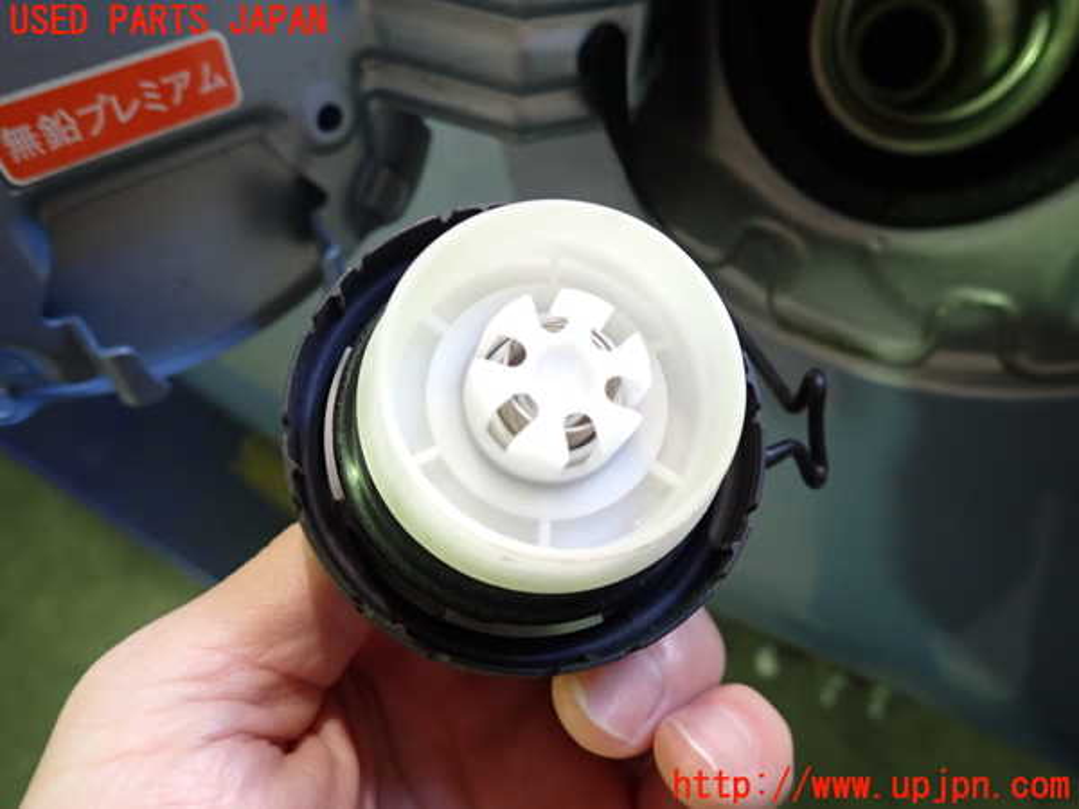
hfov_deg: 69.4
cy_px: 404
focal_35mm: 25
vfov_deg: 54.9
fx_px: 779
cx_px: 540
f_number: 2
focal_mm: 4.5
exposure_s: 1/30
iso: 250
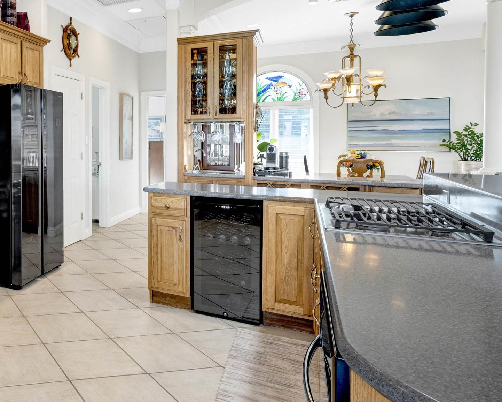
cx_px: -22
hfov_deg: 46.8
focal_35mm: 30
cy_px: 144
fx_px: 446
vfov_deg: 47.9
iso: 500
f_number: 11
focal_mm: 15
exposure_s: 1/4
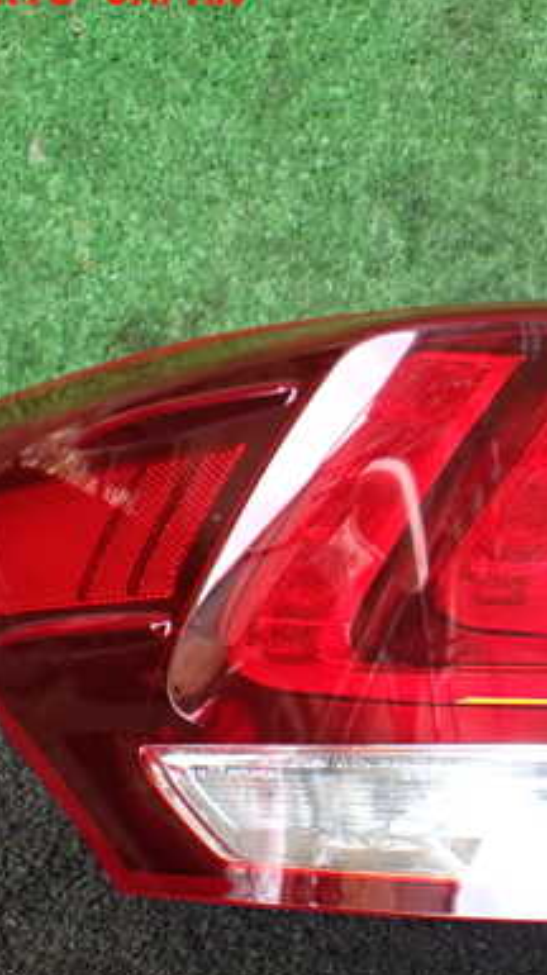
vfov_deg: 40.6
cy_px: 527
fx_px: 1318
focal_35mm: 51
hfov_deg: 22.6
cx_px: 542
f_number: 2.3
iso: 320
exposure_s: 1/125
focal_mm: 5.4
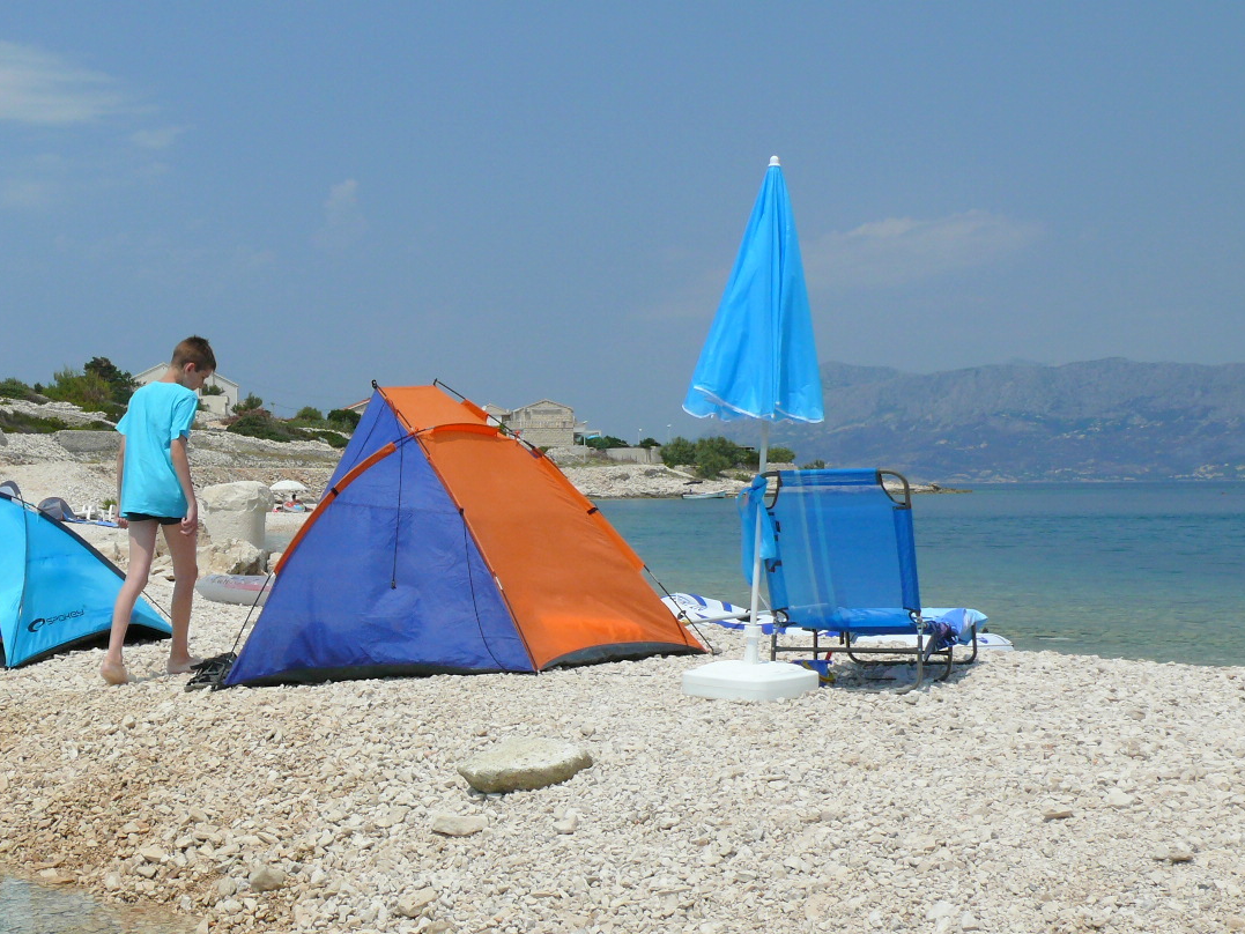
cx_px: 325
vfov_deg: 28.0
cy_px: 573
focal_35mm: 52
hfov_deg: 36.0
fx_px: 1870
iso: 100
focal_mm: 7.4
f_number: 5.6
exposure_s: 1/400
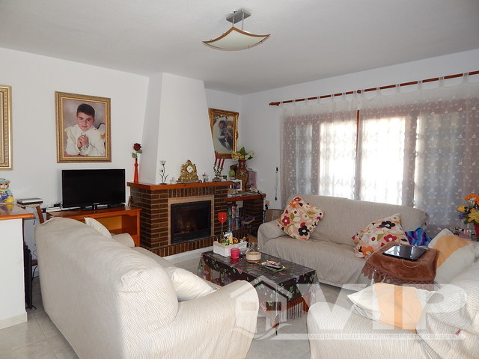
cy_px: 180
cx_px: 240
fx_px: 318
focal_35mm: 23
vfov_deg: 58.9
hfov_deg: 73.9
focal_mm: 4
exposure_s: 1/30
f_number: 3
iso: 125
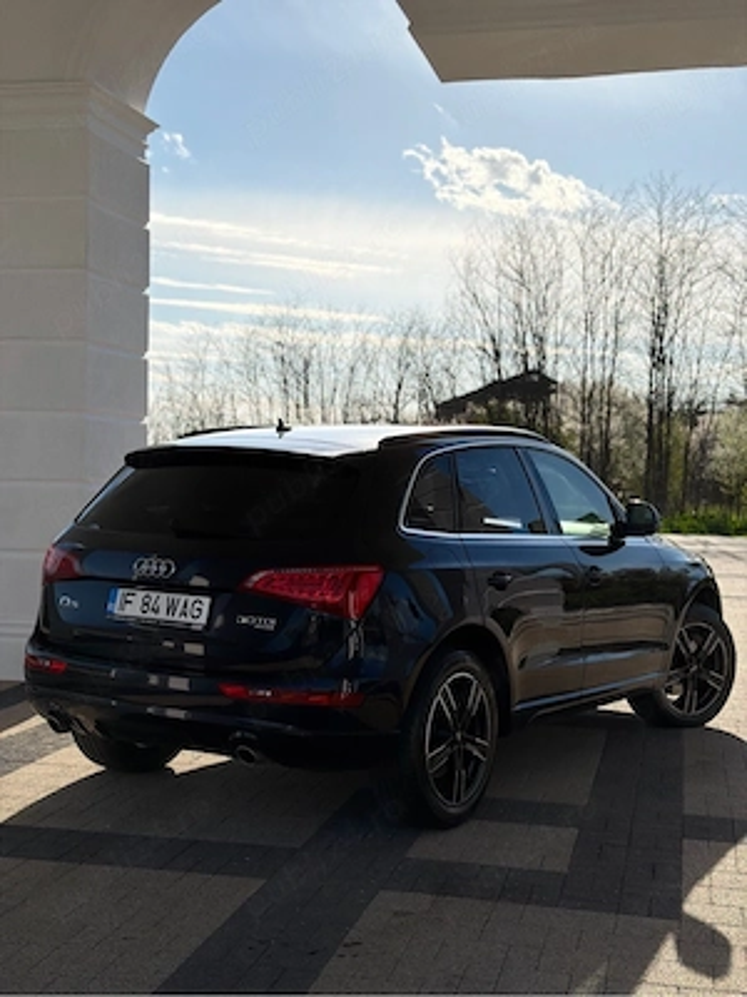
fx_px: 1381
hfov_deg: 30.3
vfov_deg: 39.7
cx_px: 374
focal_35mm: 48
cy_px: 498
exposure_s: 1/11364
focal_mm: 6.76
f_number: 1.78
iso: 64
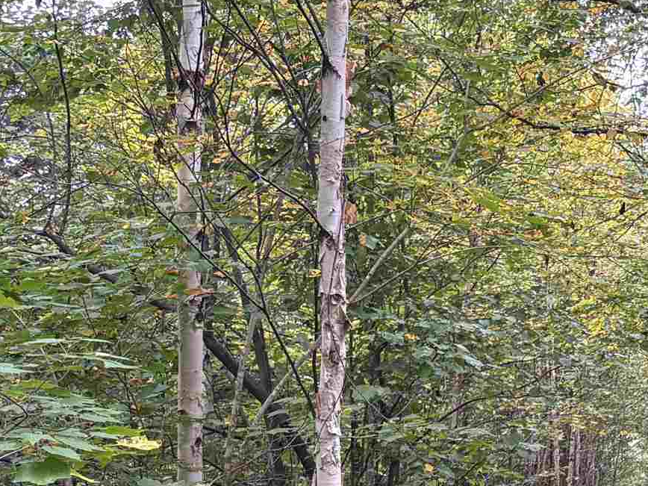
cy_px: 462
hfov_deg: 20.4
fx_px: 1722
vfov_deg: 15.8
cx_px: 691
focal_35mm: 92
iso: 125
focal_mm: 5.96
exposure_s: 1/83
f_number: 1.6
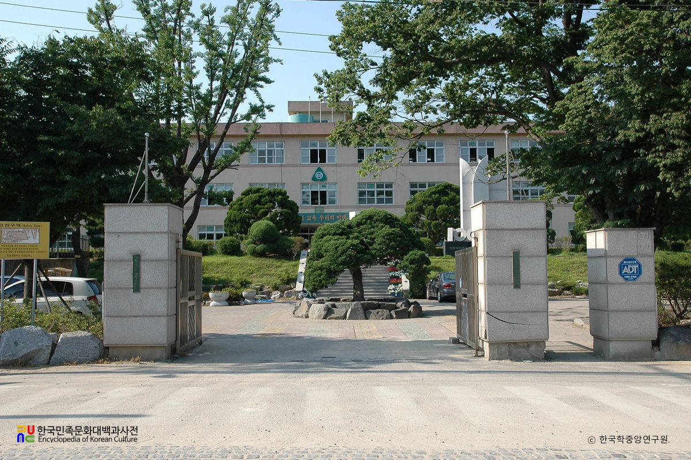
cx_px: 346
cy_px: 230
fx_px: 690
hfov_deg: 53.2
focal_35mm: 36
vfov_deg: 36.8
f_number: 6.3
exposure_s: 1/400
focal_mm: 24
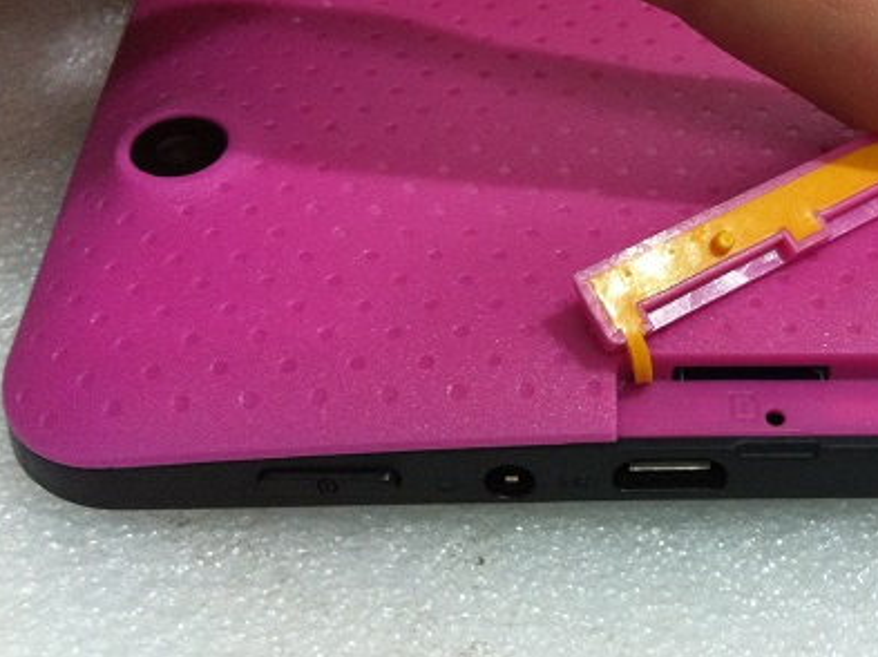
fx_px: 1444
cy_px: 228
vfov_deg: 25.5
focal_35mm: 57
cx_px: 693
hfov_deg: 32.9
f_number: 2.8
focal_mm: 3.85
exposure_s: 1/17
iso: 250
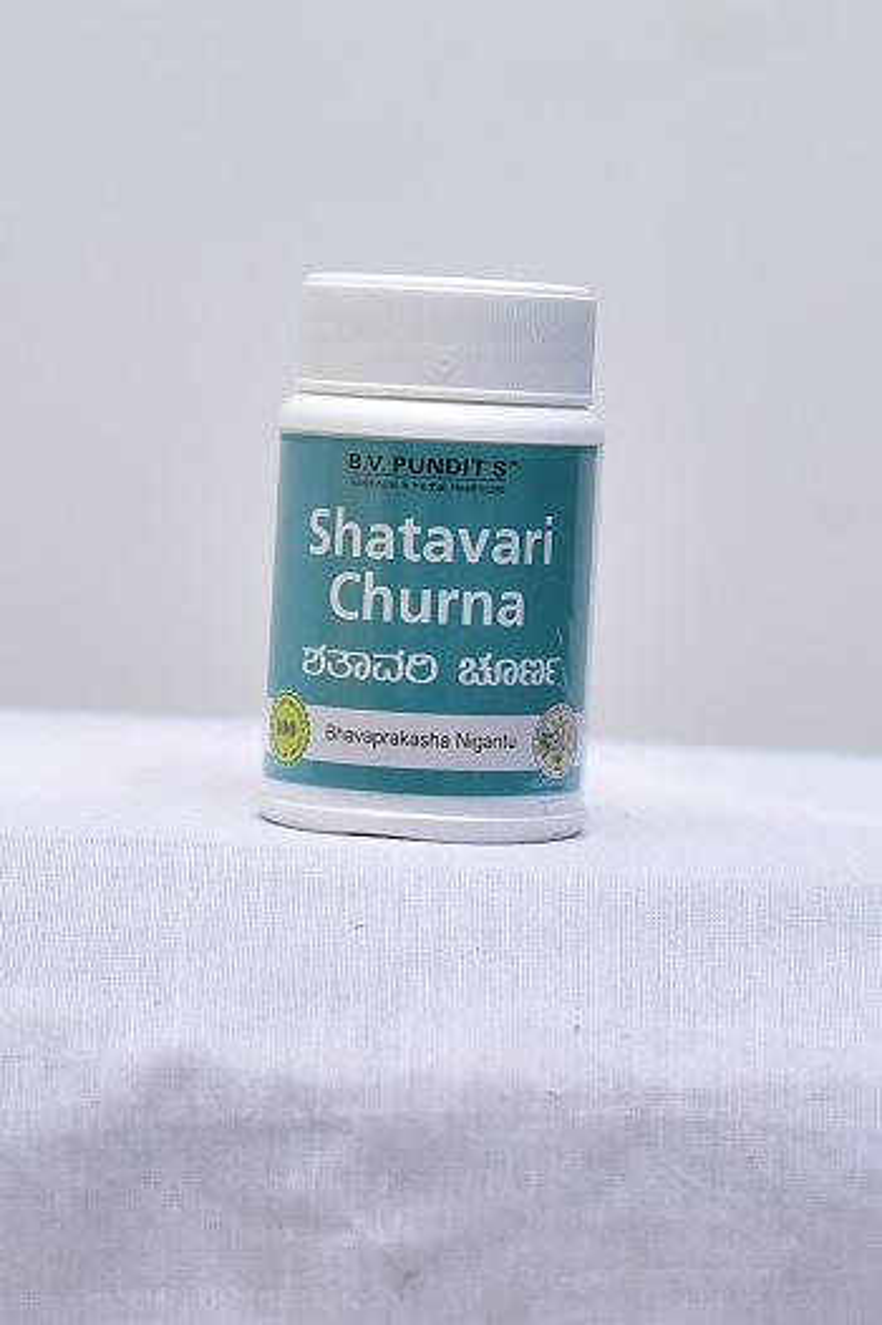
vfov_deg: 41.1
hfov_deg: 28.0
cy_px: 662
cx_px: 441
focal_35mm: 48
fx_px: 1766
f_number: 4
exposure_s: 1/125
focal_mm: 48
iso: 1250
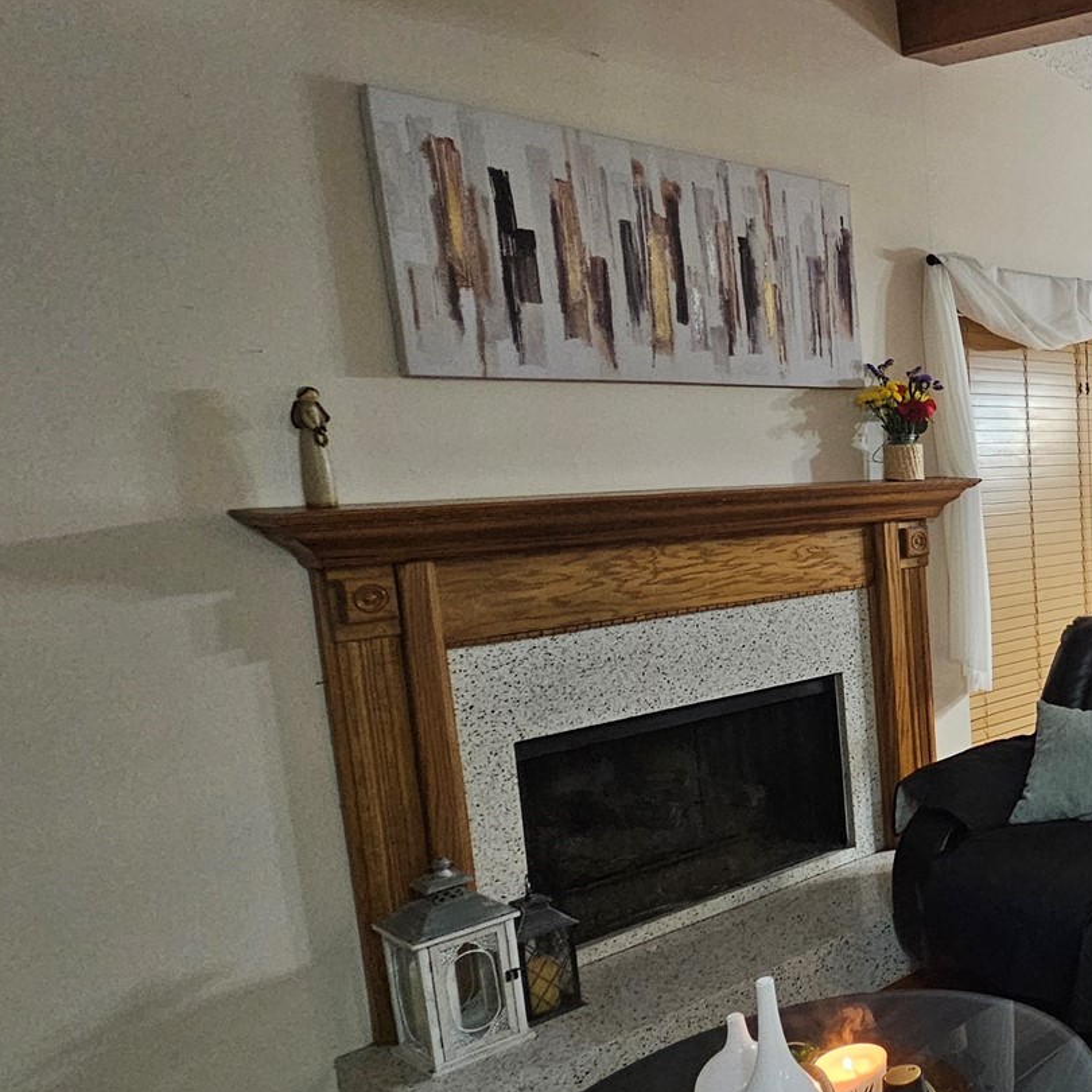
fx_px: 1035
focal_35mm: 29
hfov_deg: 38.6
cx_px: 1346
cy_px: 611
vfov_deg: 55.5
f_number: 2.2
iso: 500
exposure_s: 1/30
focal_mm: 2.2
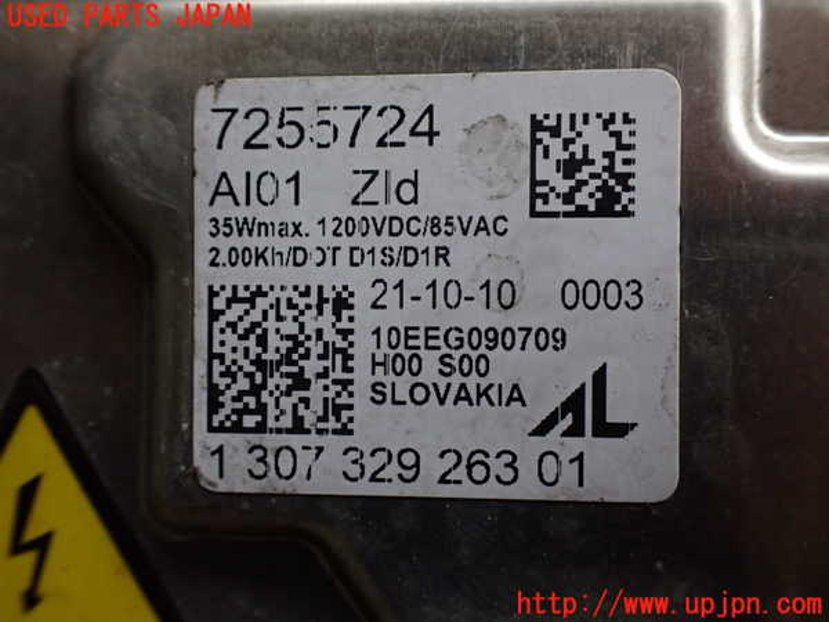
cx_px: 414
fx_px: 718
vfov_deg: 46.8
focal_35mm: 30
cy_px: 311
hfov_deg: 60.0
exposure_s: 1/125
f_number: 2.3
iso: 400
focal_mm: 5.4
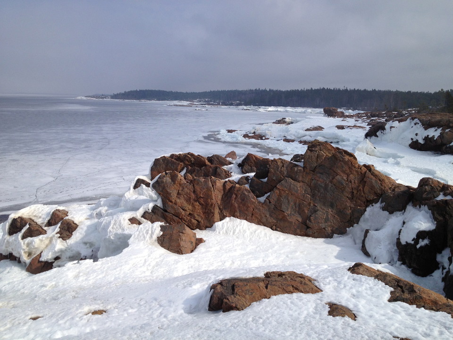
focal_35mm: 35
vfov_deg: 40.7
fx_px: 458
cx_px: 226
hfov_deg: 52.6
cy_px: 170
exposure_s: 1/3953
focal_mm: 4.28
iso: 50
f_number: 2.4
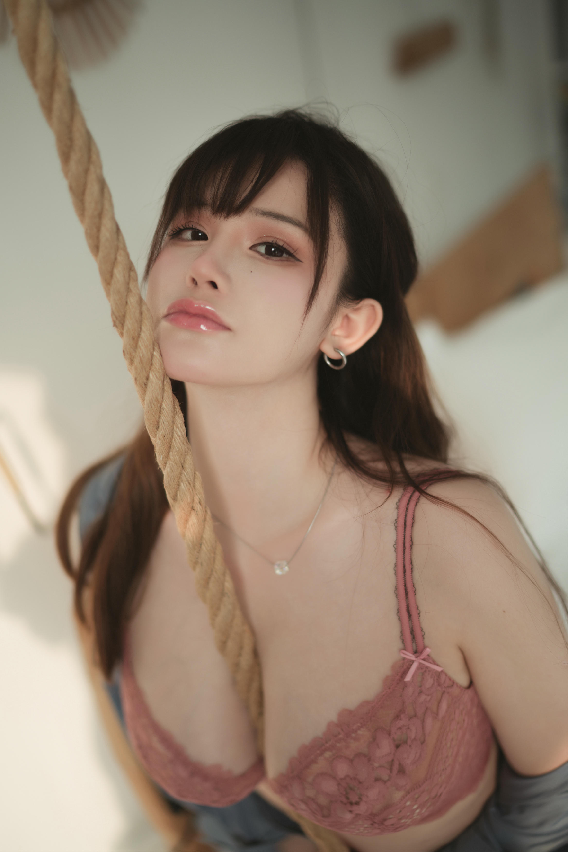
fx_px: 828
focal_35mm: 35
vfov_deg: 54.4
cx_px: 284
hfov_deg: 37.9
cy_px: 426
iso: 100
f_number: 1.4
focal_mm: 35
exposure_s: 1/400
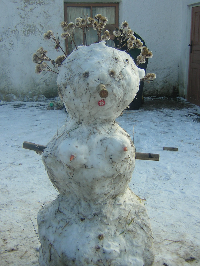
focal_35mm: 47
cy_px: 133
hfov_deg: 30.9
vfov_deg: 40.4
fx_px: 362
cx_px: 100
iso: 100
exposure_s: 1/412
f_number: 2.9
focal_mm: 6.1
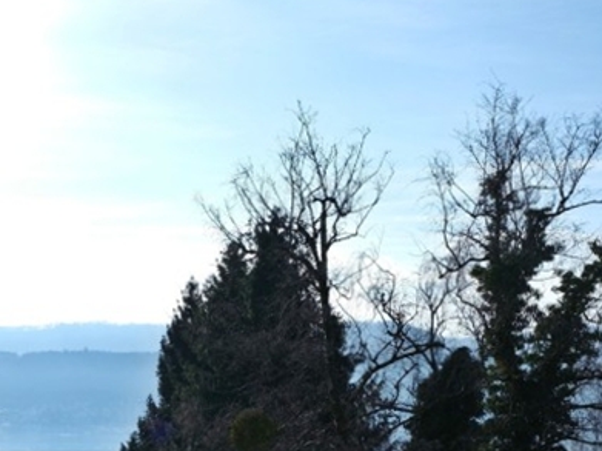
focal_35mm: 59
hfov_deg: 32.5
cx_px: 206
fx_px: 1026
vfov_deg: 21.7
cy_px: 630
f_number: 5.6
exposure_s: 1/450
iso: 100
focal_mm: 20.3
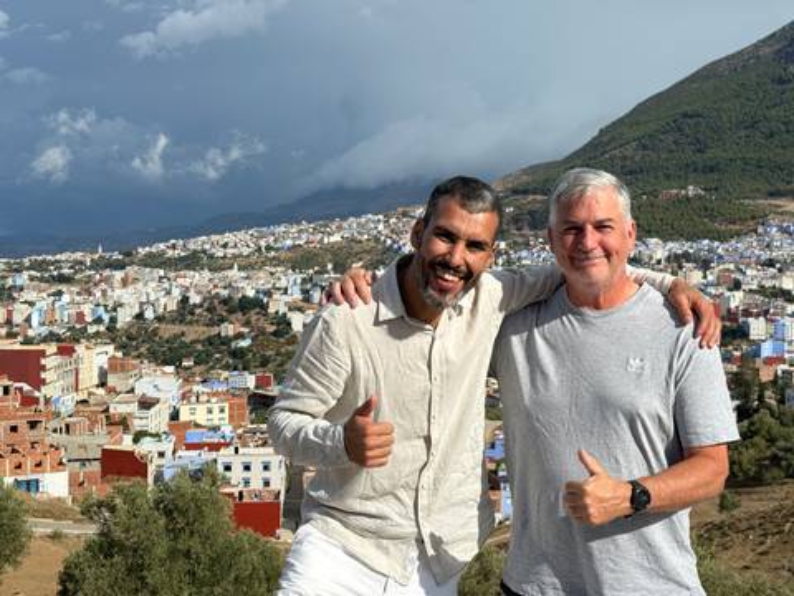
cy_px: 298
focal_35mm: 48
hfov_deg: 39.7
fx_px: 1101
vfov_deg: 30.3
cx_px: 397
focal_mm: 6.76
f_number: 1.78
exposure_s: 1/9901
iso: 100
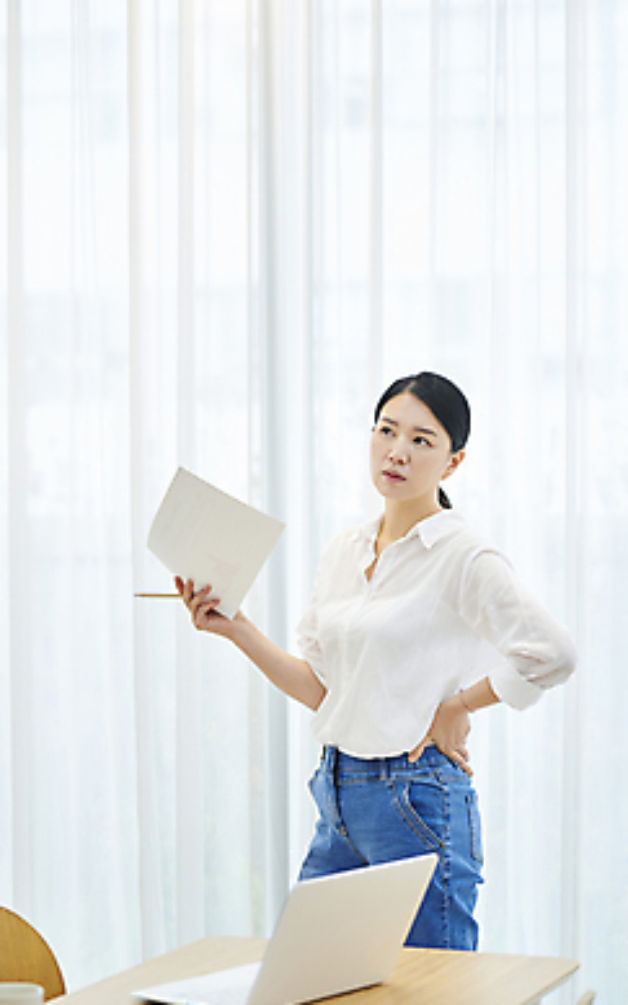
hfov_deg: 14.7
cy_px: 493
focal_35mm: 89
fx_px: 2438
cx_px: 309
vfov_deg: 23.3
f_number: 2.5
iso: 500
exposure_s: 1/200
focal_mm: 85
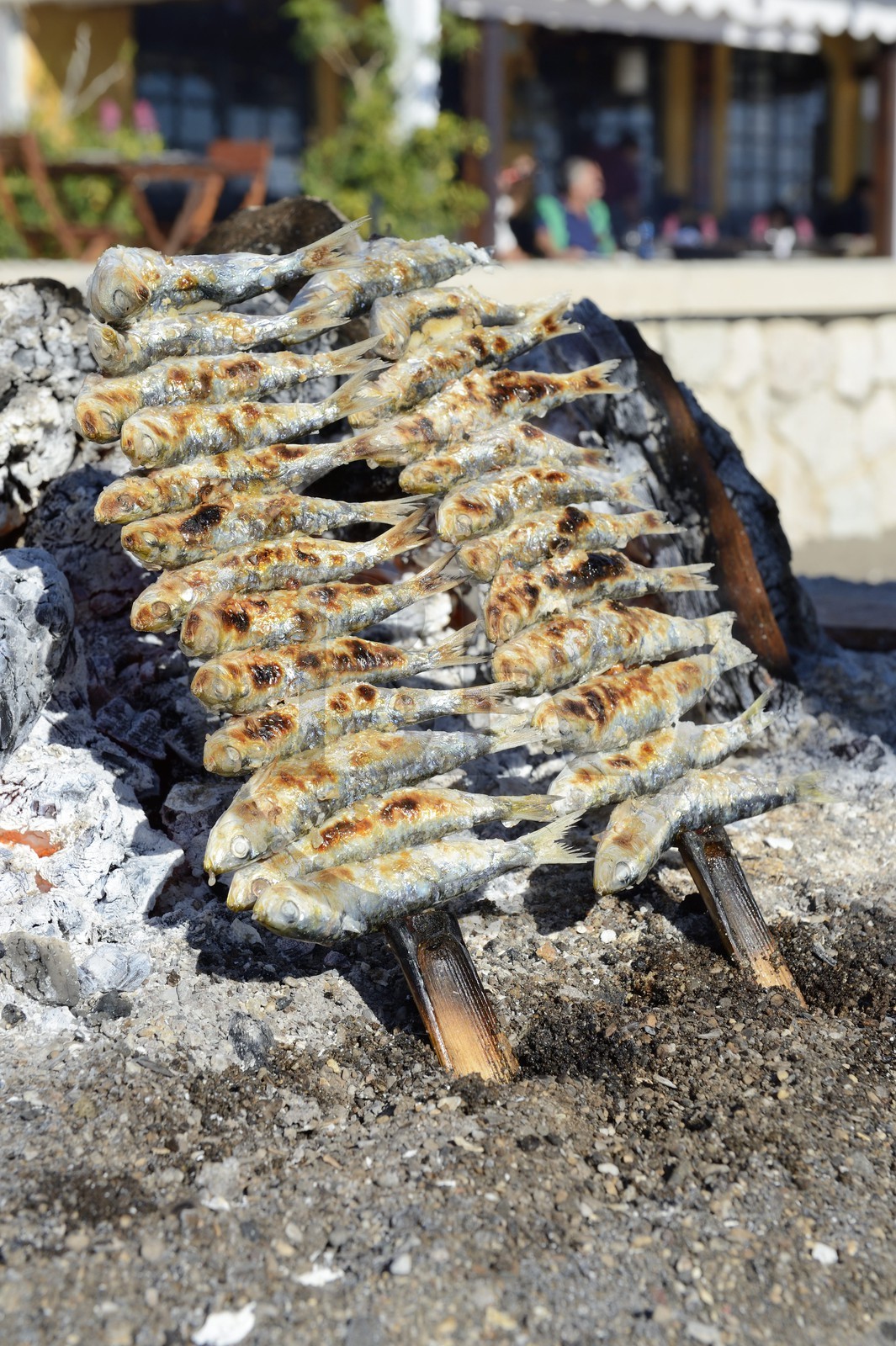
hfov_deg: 19.4
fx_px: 2616
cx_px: 448
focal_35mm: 70
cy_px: 673
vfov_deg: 28.9
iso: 200
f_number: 11
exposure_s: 1/250
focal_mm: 70
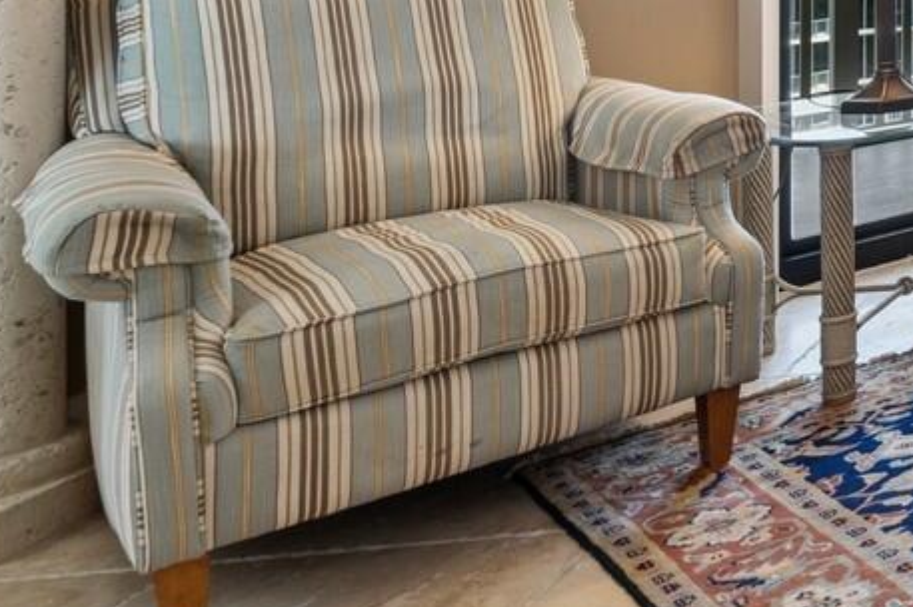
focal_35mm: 49
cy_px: -220
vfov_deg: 23.6
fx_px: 1242
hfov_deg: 23.8
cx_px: 1570
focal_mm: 14
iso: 100
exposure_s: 1/6
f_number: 8
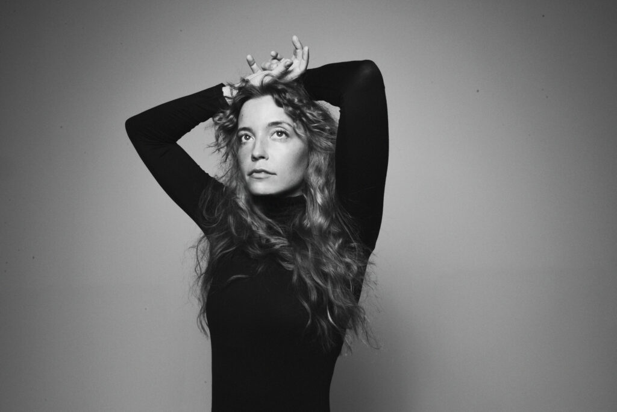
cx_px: 308
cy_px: 206
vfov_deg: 38.9
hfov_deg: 55.8
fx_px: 583
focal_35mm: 34
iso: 400
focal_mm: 34
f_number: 18
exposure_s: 1/50
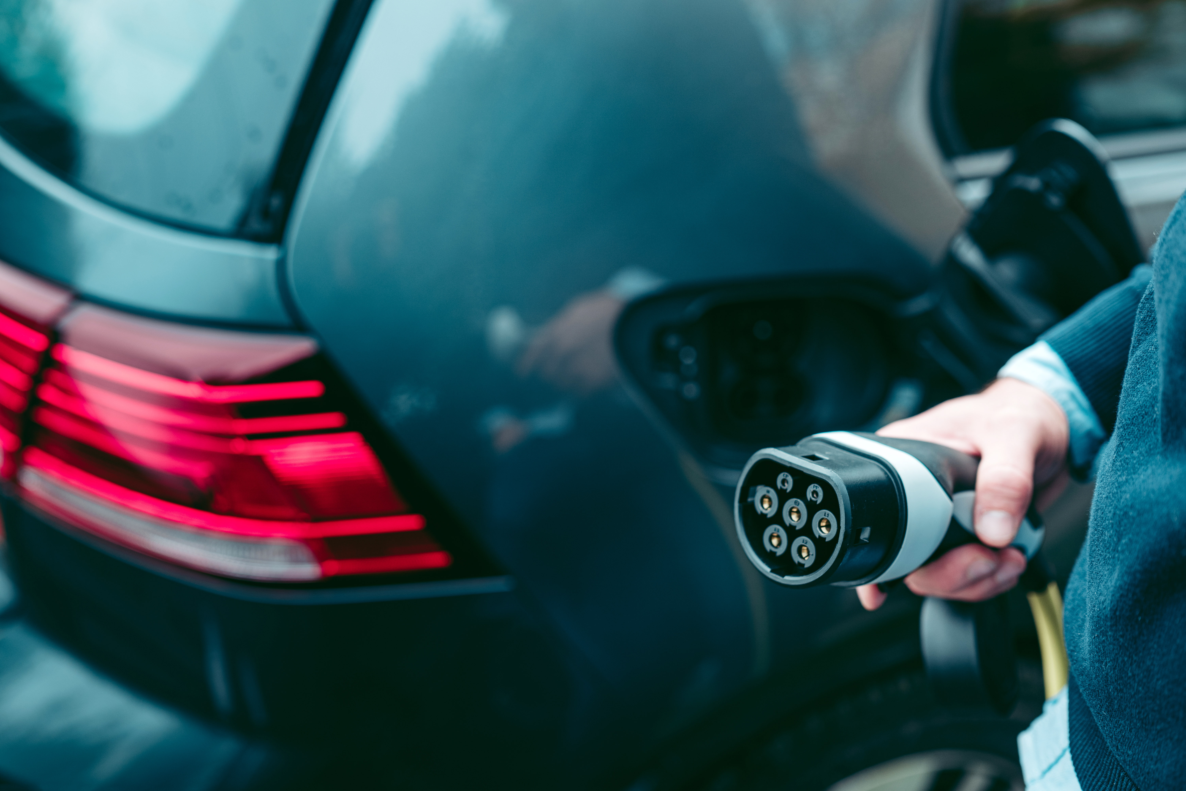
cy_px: 396
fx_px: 1647
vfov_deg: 27.0
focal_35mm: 50
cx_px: 593
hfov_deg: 39.6
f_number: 2.8
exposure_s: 1/320
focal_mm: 50
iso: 100
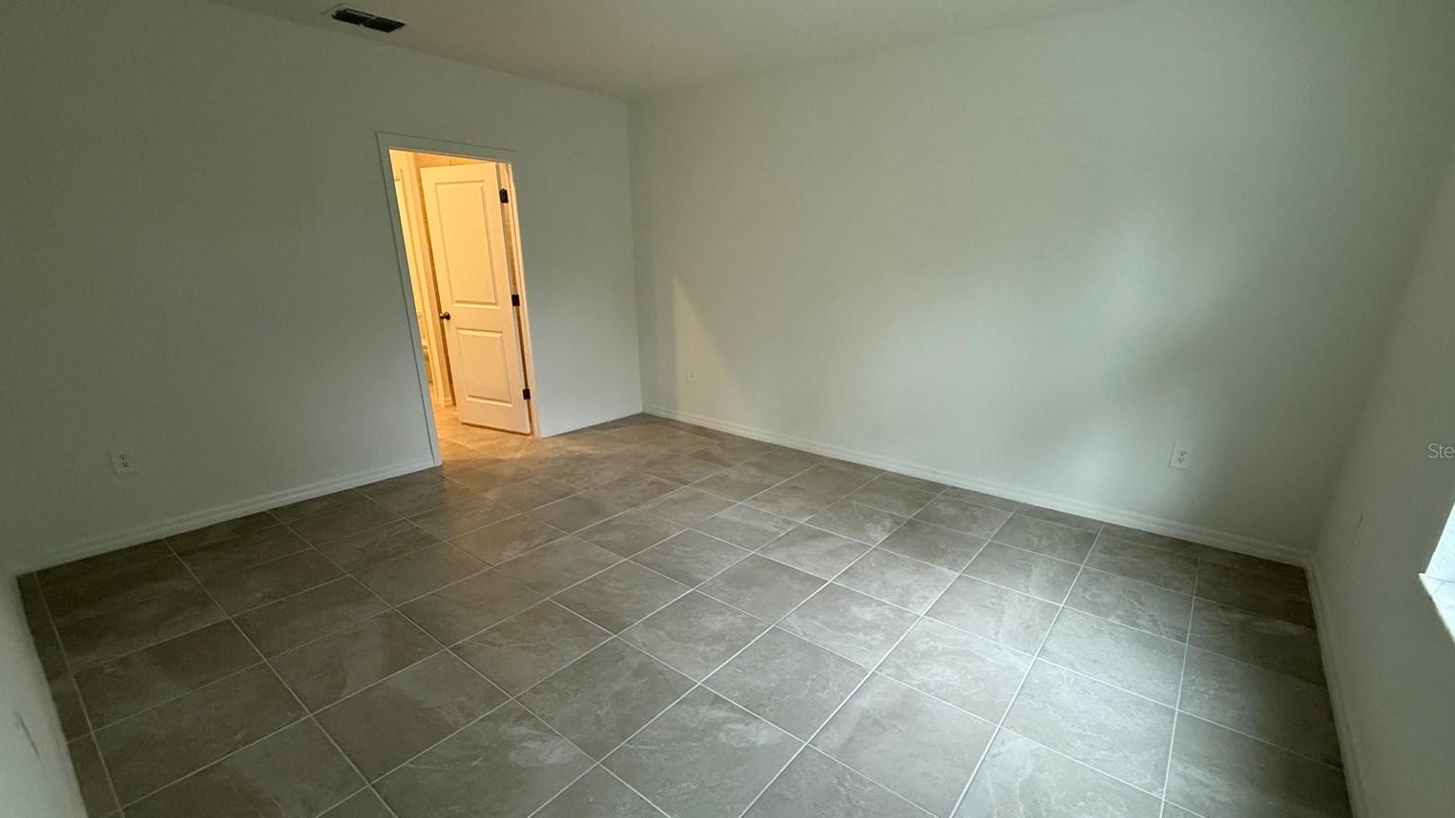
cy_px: 450
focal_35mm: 16
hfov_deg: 99.3
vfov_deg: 66.9
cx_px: 755
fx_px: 617
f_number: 2.2
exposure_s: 1/120
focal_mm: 2.22
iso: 250
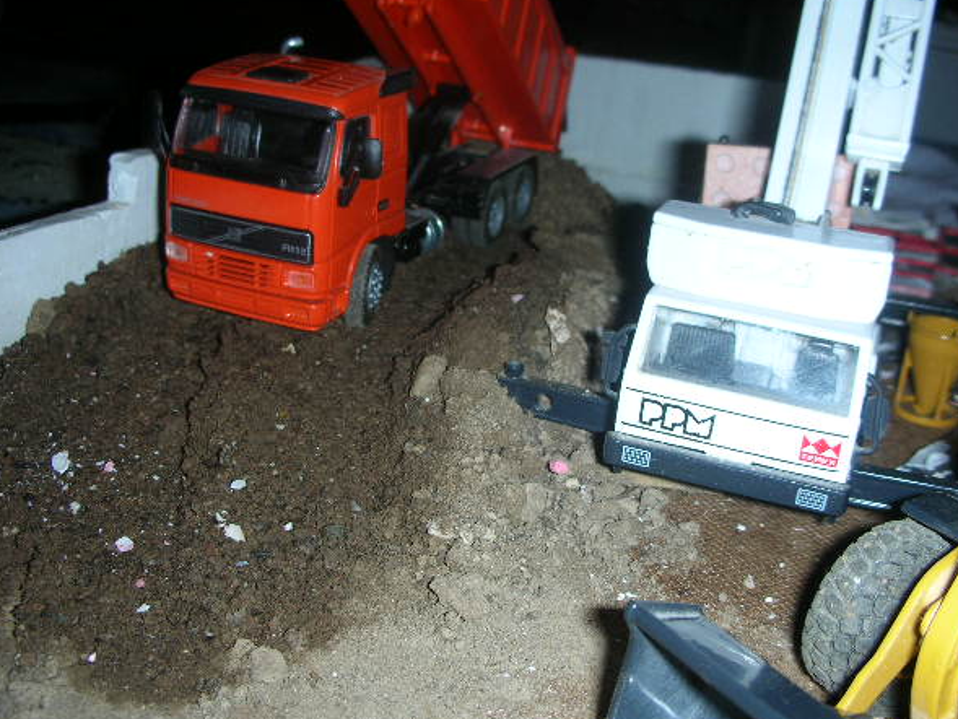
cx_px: 509
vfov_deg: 37.7
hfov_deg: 48.9
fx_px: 1052
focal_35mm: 38
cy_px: 366
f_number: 3
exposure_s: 1/60.1
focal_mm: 5.8
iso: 50
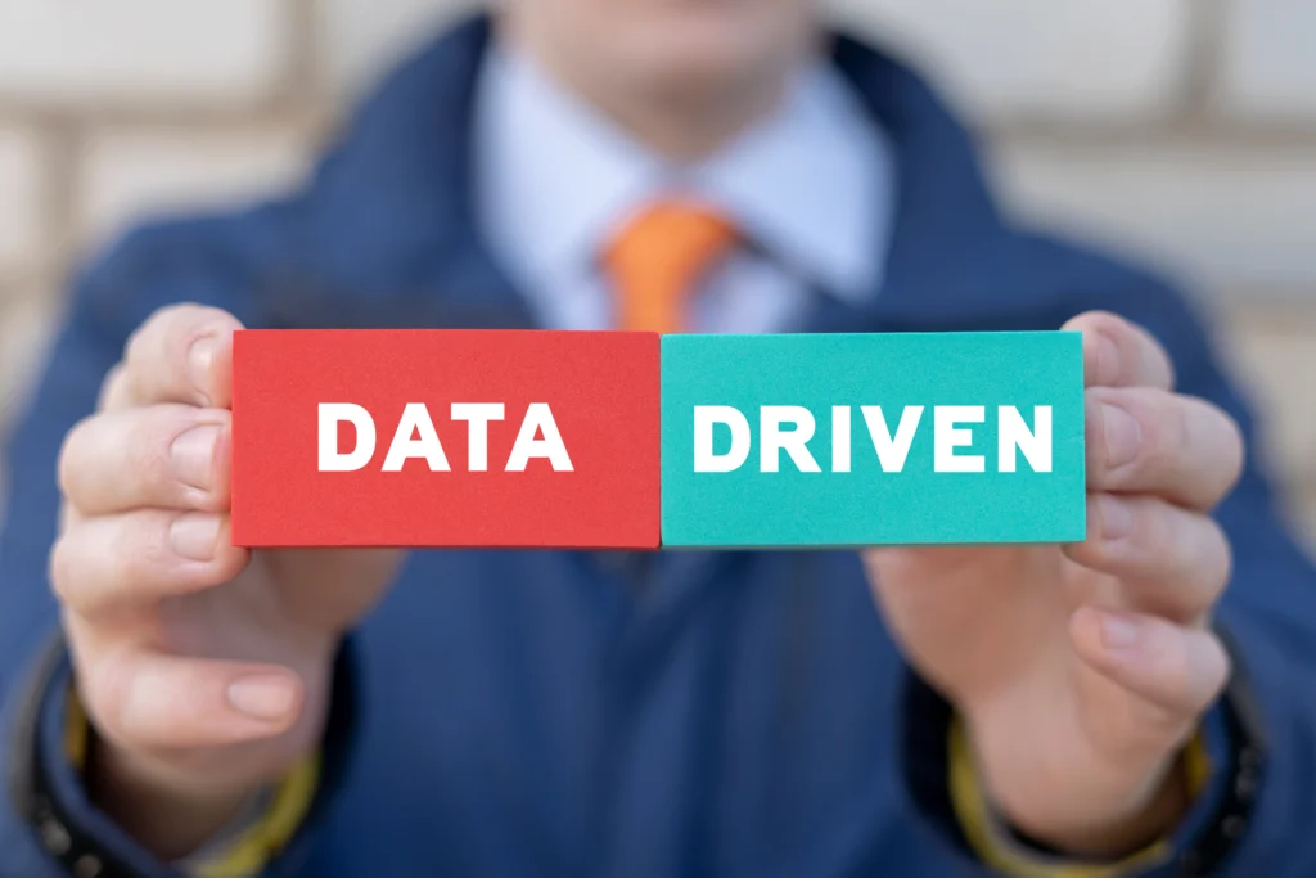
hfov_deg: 39.6
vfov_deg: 27.0
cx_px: 658
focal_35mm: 50
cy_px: 439
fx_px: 1828
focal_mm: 50
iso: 100
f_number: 3.2
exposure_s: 1/100
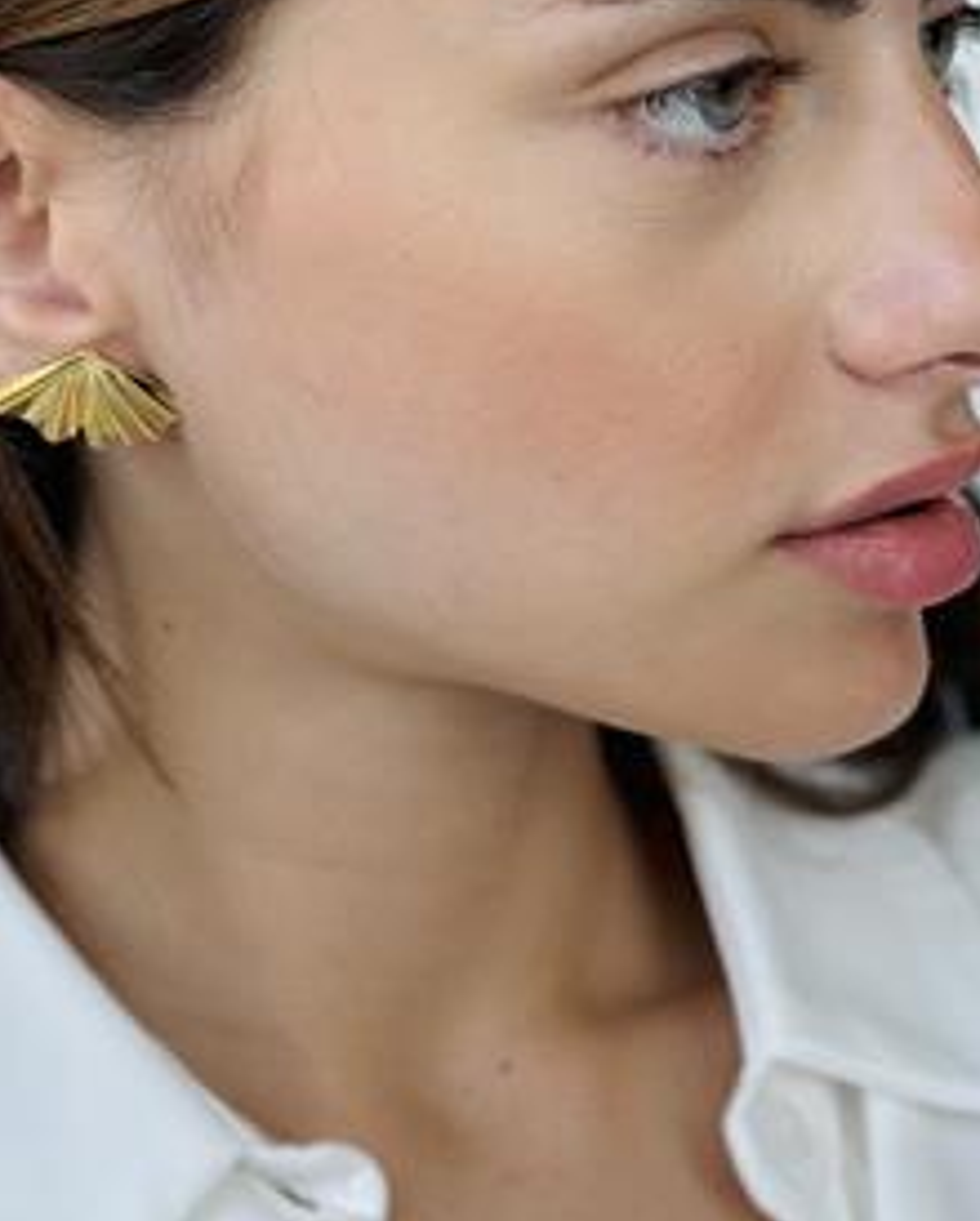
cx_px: 383
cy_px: 279
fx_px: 3292
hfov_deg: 16.9
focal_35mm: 91
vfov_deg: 20.8
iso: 80
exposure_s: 1/122
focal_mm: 6.76
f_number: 1.78
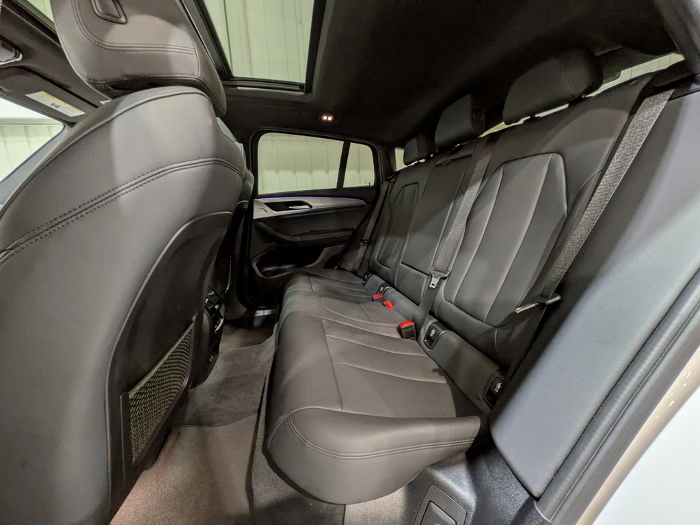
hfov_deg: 102.1
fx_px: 283
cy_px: 262
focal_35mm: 14
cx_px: 350
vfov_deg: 85.7
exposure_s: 1/24
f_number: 2.2
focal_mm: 1.83
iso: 90
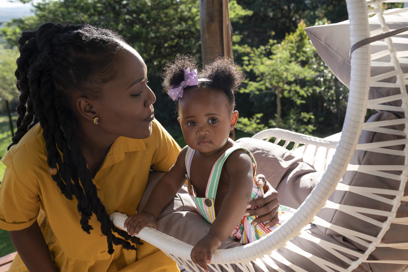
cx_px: 204
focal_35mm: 40
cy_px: 136
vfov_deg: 33.4
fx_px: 453
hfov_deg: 48.4
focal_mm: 40
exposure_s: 1/250
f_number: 6.3
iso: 320
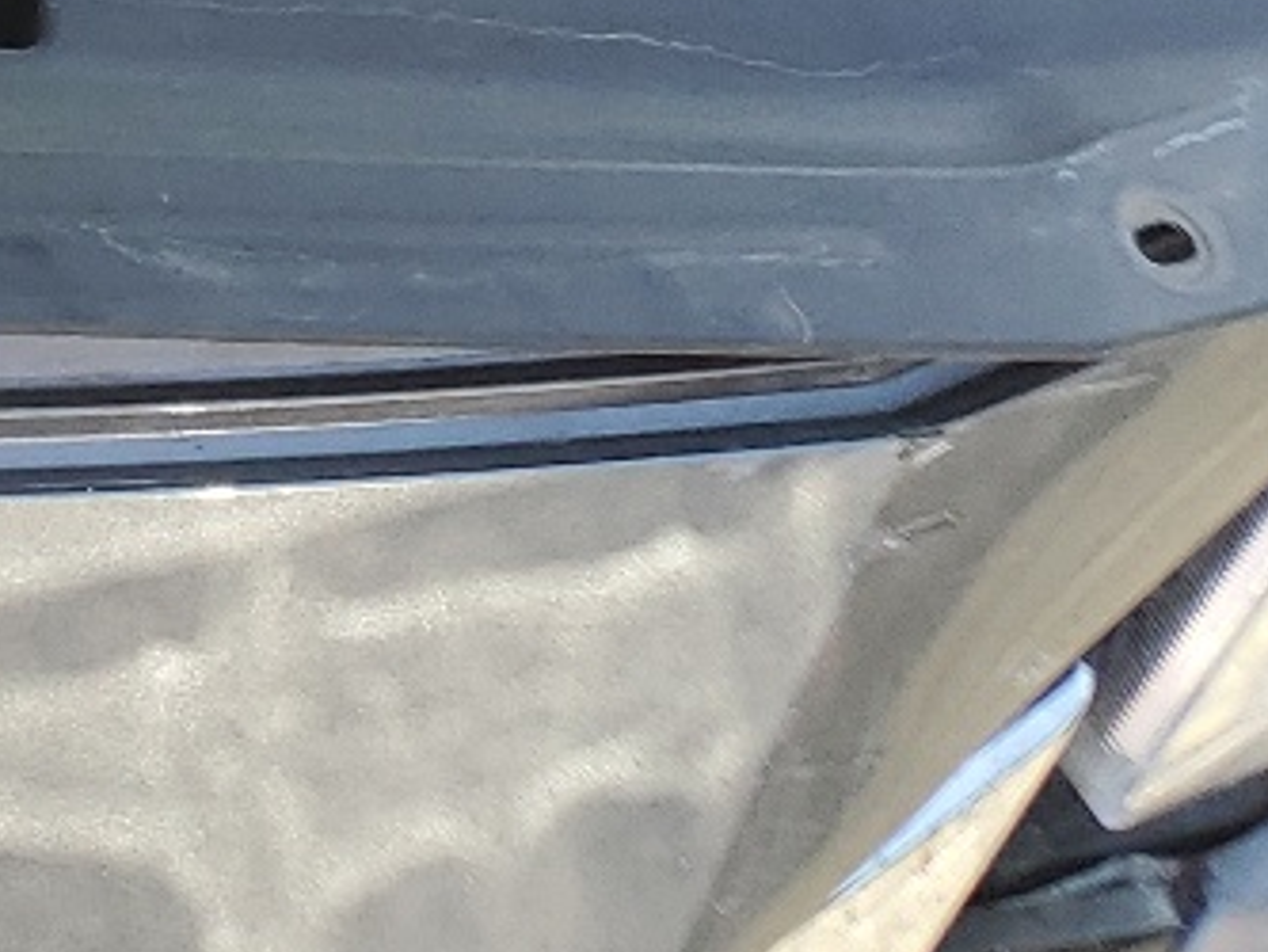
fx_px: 4580
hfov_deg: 13.5
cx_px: -1245
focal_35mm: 125
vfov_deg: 10.7
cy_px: -1066
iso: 50
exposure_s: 1/294
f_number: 1.5
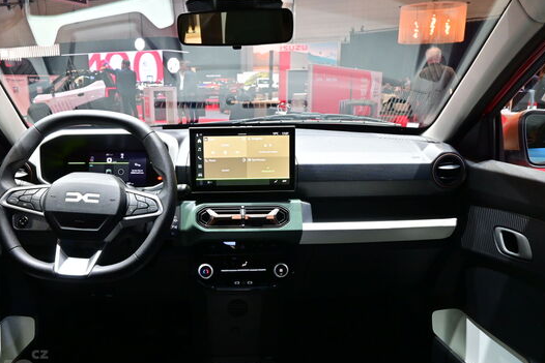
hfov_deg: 65.1
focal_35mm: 28
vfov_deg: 46.4
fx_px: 424
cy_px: 185
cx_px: 231
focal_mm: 16
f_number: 6.3
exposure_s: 1/40
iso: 800
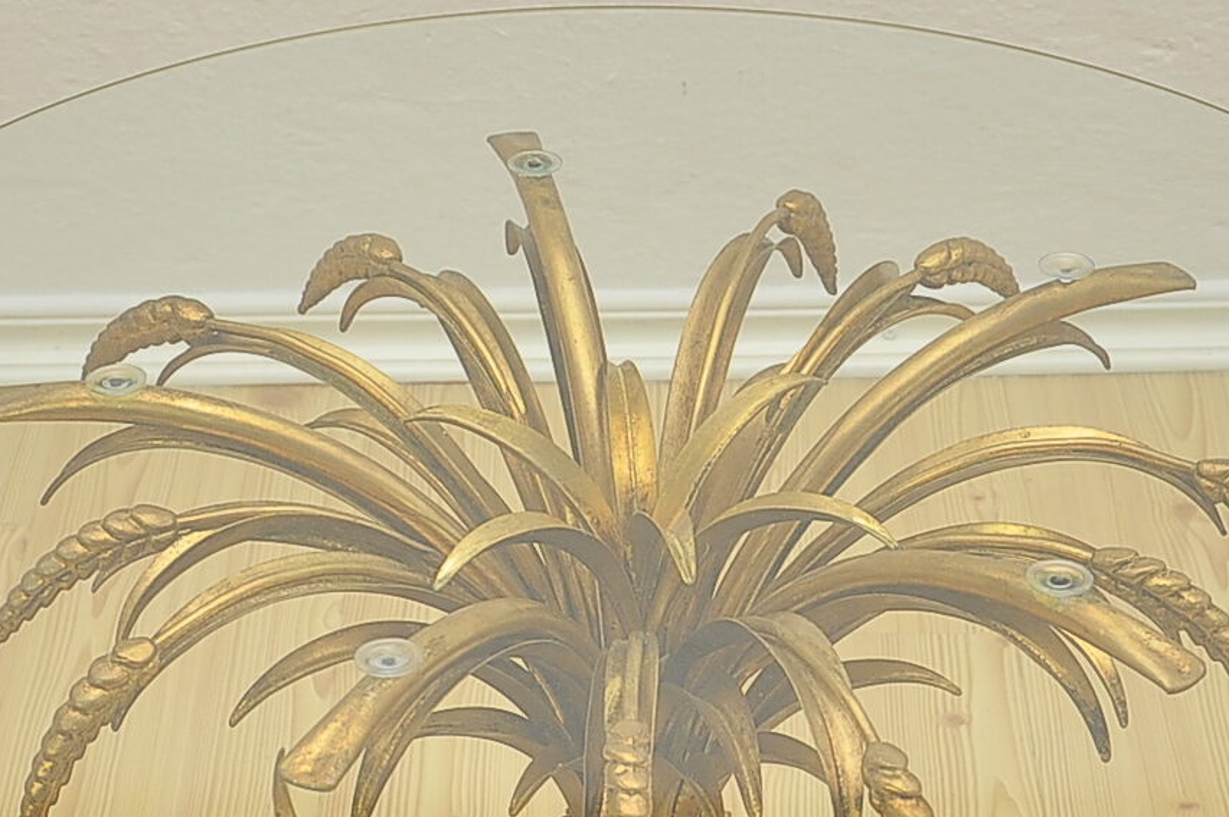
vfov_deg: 13.7
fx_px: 3342
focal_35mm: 98
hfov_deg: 20.8
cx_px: 633
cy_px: 840
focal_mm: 26
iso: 200
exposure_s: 1/200
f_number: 5
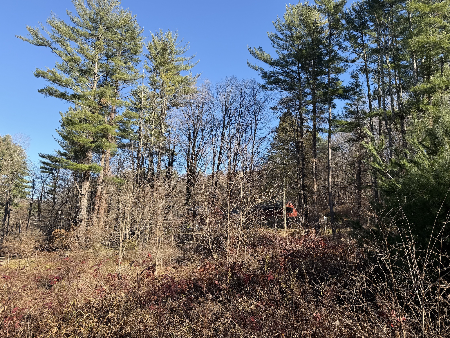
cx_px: 232
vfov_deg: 54.9
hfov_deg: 69.4
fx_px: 325
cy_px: 166
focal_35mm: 25
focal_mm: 6.76
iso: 80
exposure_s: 1/1553
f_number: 1.78
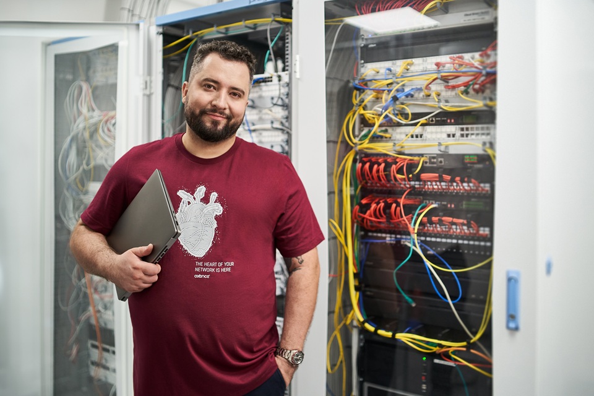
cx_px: 297
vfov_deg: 37.9
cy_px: 198
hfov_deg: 54.4
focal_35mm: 35
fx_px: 577
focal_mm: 35
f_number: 1.4
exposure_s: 1/800
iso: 500
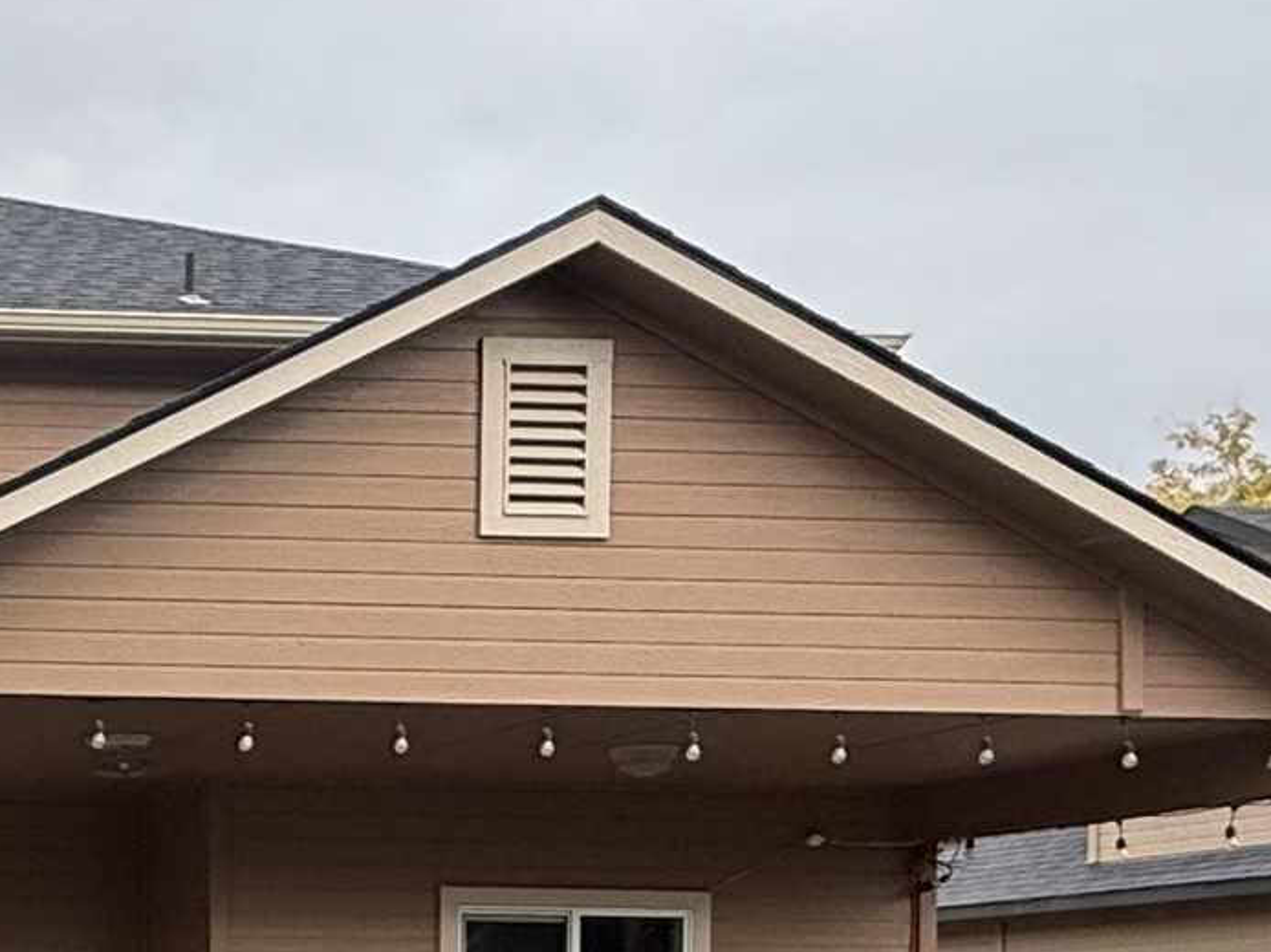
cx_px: -718
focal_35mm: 62
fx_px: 2276
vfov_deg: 22.2
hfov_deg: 23.6
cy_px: 1071
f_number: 2.2
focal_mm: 2.22
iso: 64
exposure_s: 1/510
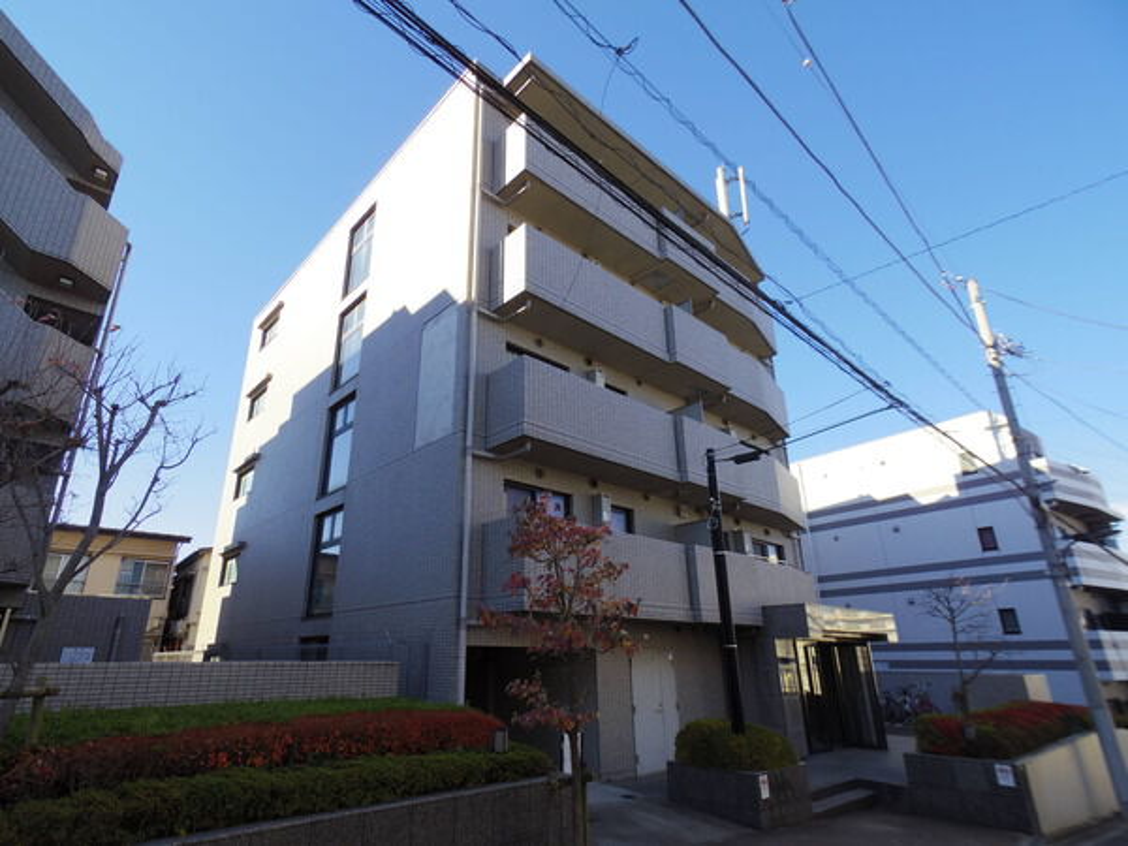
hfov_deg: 91.0
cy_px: 423
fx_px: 554
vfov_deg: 74.7
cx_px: 564
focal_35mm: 17
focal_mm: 3.8
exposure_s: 1/320
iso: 200
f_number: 5
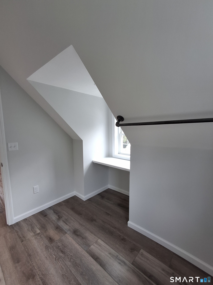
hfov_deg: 78.1
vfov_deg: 94.5
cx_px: 106
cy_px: 142
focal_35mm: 16
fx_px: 131
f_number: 2.2
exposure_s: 1/40
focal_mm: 1.64
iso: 40
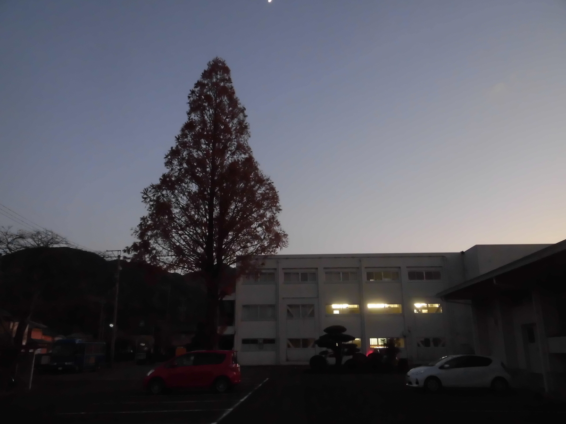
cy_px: 212
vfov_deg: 49.7
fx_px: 458
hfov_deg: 63.4
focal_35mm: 28
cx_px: 283
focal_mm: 4.98
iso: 500
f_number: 3.3
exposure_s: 1/30
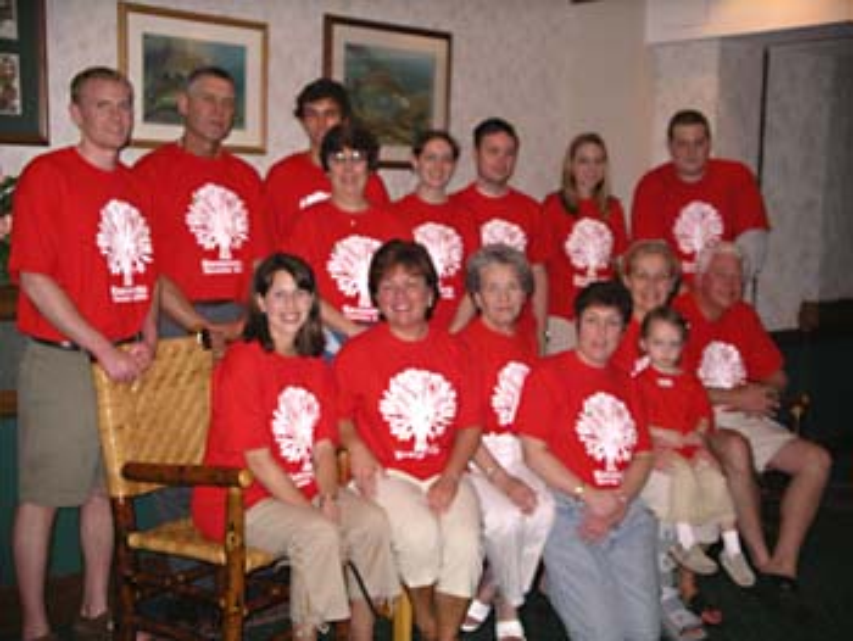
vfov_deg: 28.1
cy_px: 320
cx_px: 426
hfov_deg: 36.8
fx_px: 1282
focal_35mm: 52
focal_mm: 10.9
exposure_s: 1/46
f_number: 3.2
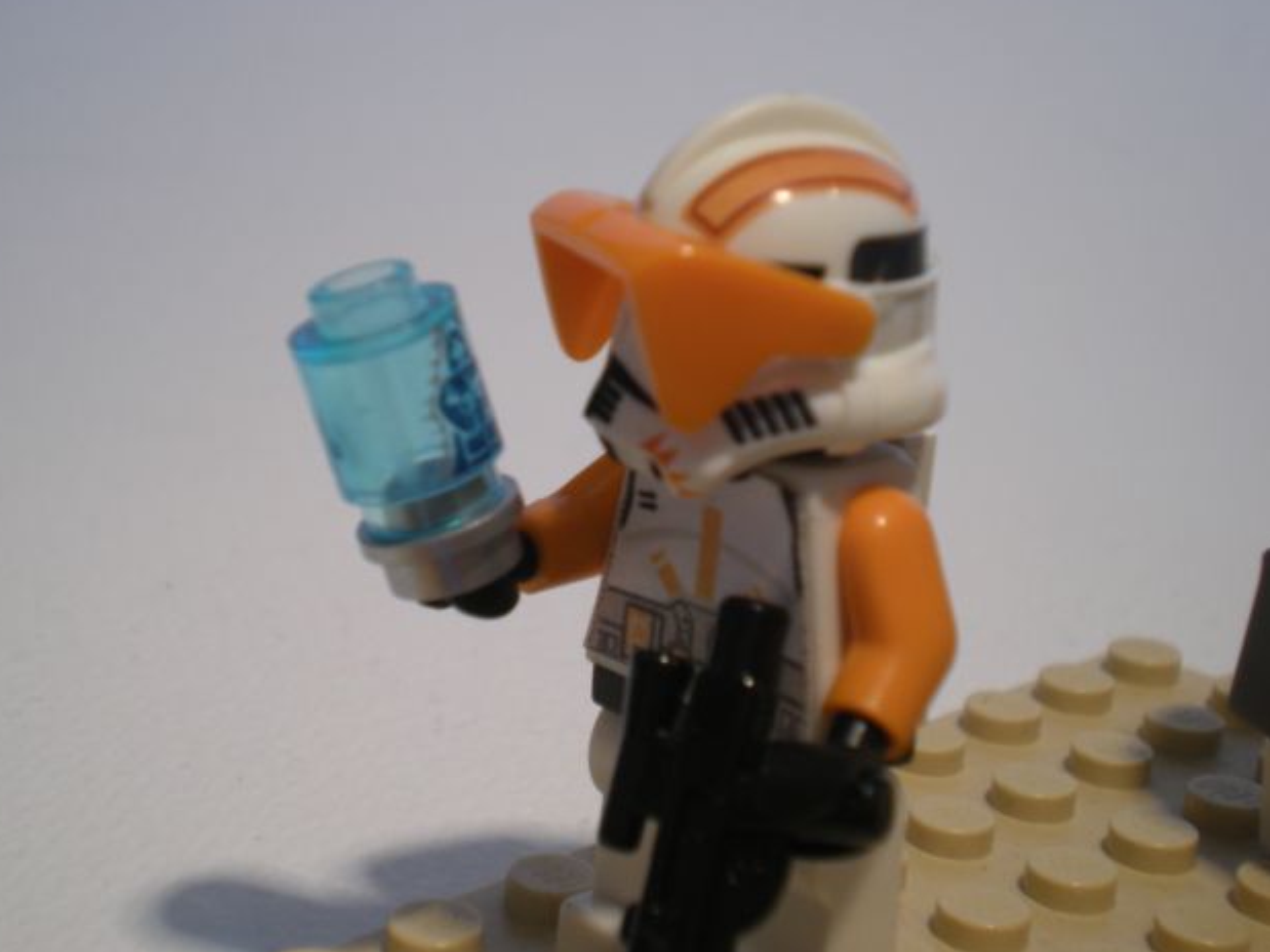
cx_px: 574
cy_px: 461
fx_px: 2384
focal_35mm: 65
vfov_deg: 22.6
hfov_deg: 29.8
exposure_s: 1/54
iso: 68
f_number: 3.9
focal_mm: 9.3
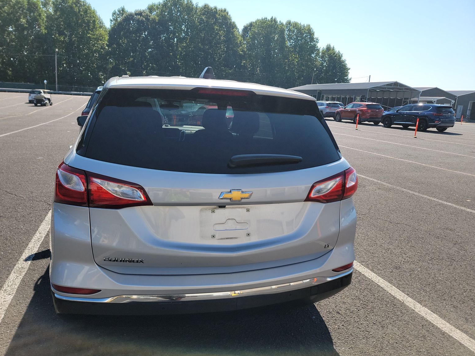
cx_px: 231
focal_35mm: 25
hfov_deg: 69.4
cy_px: 179
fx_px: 343
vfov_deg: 54.9
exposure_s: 1/710
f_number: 1.8
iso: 50
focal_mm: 6.7
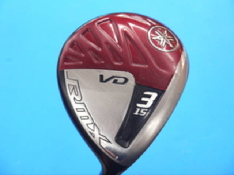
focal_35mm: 72
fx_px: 487
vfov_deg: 20.4
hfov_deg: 27.0
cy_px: 88
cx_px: 117
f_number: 5.3
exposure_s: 1/80
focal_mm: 36
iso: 800
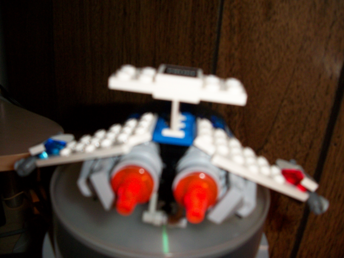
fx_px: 348
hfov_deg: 52.6
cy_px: 129
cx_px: 172
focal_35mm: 35
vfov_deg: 40.7
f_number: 3.1
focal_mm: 6.3
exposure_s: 1/125
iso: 250
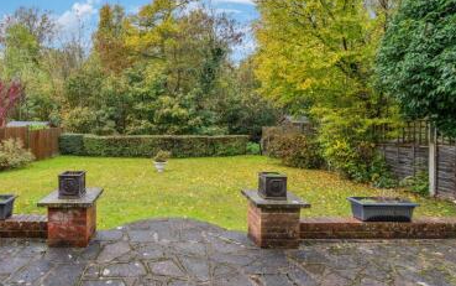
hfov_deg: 80.4
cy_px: 126
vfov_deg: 57.2
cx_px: 166
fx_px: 261
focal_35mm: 21
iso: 500
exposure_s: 1/160
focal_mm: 16
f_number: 5.6
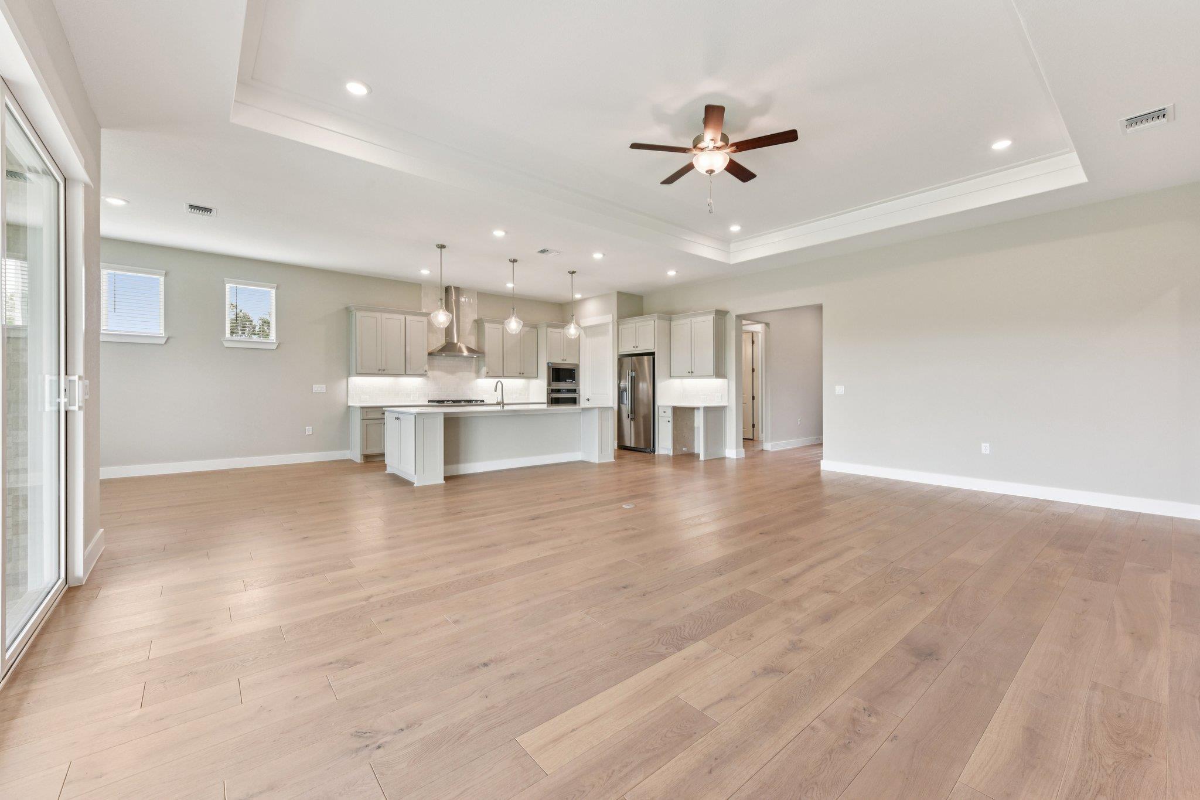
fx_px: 467
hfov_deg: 104.3
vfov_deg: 81.2
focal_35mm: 14
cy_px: 400
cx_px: 600
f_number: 8
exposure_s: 1/15
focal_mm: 14
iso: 140
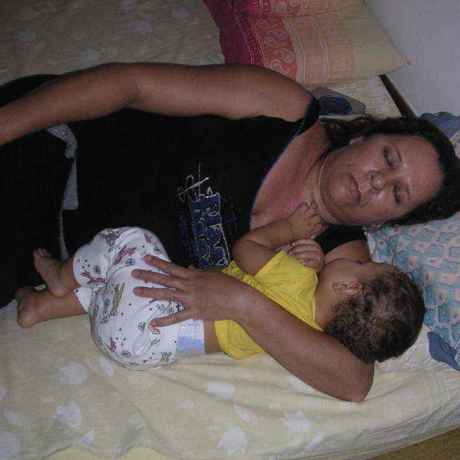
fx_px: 707
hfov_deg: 35.8
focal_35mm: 47
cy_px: 234
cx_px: 291
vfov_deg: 36.1
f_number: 2.8
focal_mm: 6
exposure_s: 1/45
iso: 160
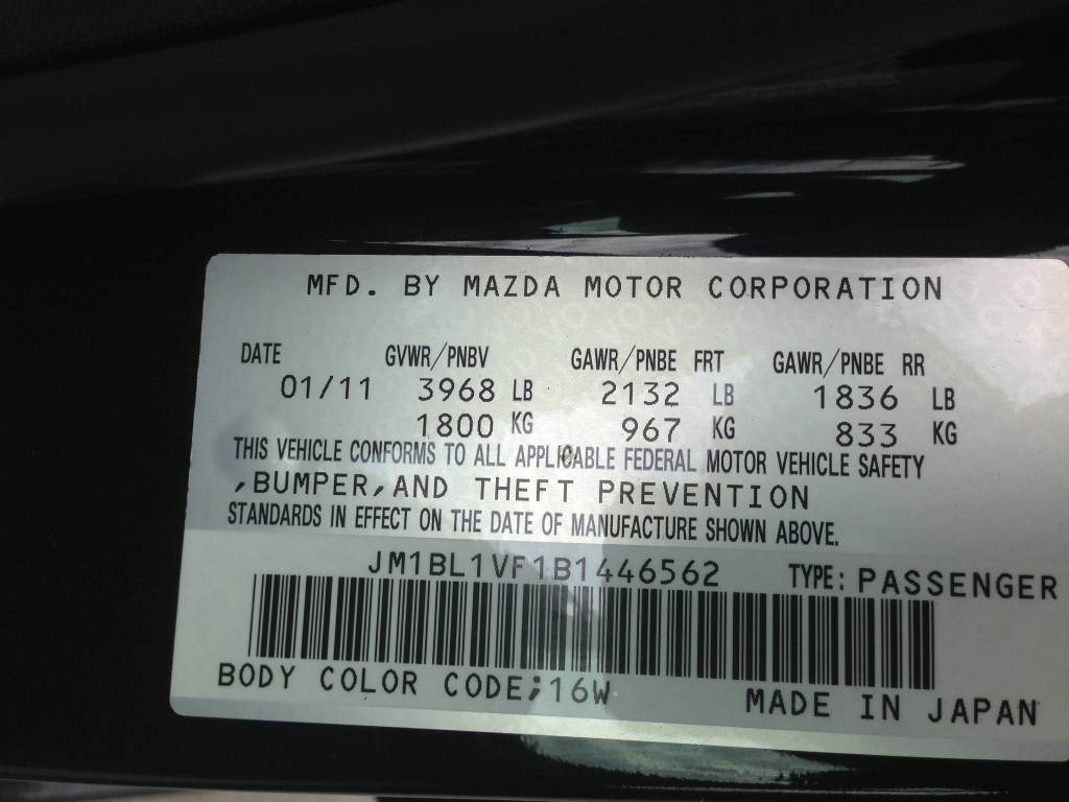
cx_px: 534
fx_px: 1019
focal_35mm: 33
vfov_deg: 42.9
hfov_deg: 55.4
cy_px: 401
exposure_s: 1/919
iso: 50
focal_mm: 4.12
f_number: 2.4
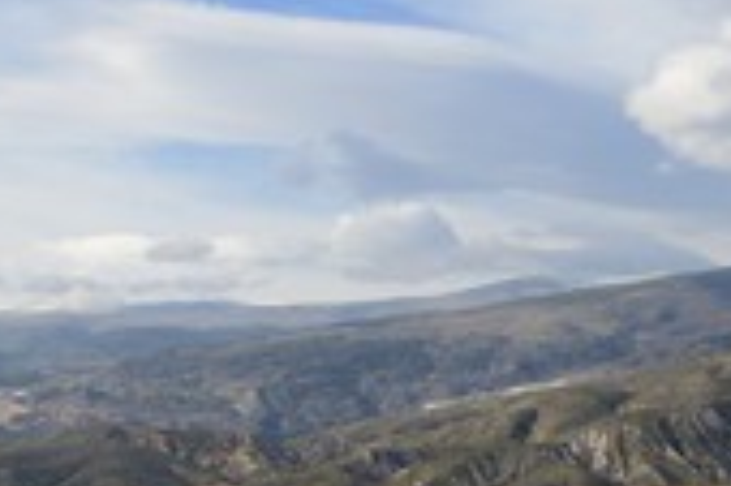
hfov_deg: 21.1
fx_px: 1907
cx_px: 30
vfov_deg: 14.3
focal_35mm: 94
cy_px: 490
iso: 200
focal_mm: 38
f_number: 11
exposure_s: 1/200
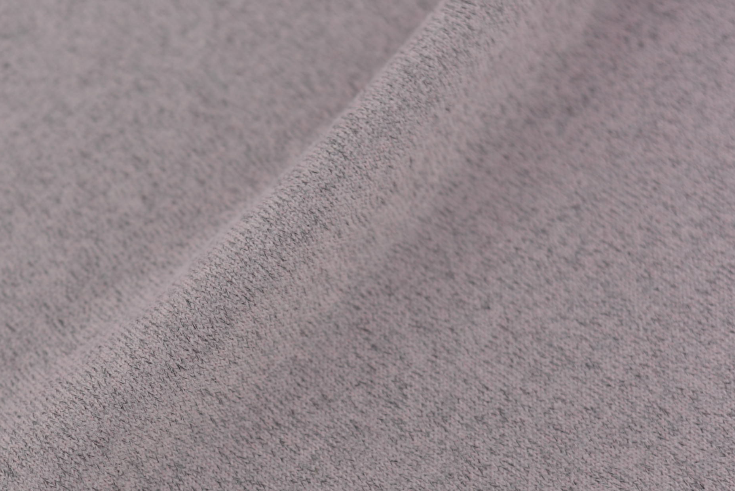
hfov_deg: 24.8
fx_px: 1654
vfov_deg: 16.8
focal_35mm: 81
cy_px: 385
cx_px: 187
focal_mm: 50
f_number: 3.5
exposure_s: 1/160
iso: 100
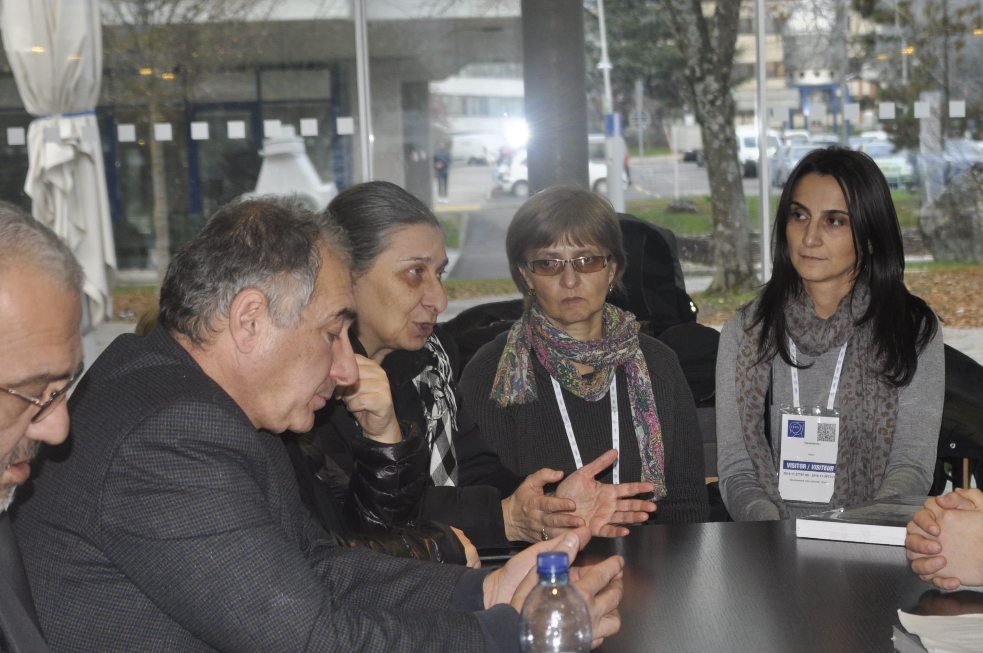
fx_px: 2533
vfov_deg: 14.6
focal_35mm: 93
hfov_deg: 21.8
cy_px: 494
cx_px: 721
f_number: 3.8
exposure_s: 1/60
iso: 250
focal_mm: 35
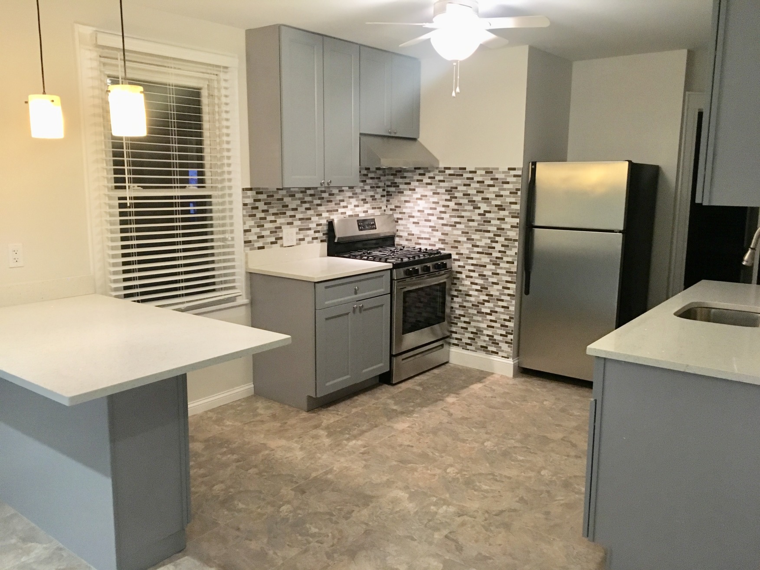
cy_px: 285
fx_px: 637
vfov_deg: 48.2
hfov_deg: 61.7
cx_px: 380
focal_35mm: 29
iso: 200
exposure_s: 1/30
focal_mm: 4.15
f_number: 2.2
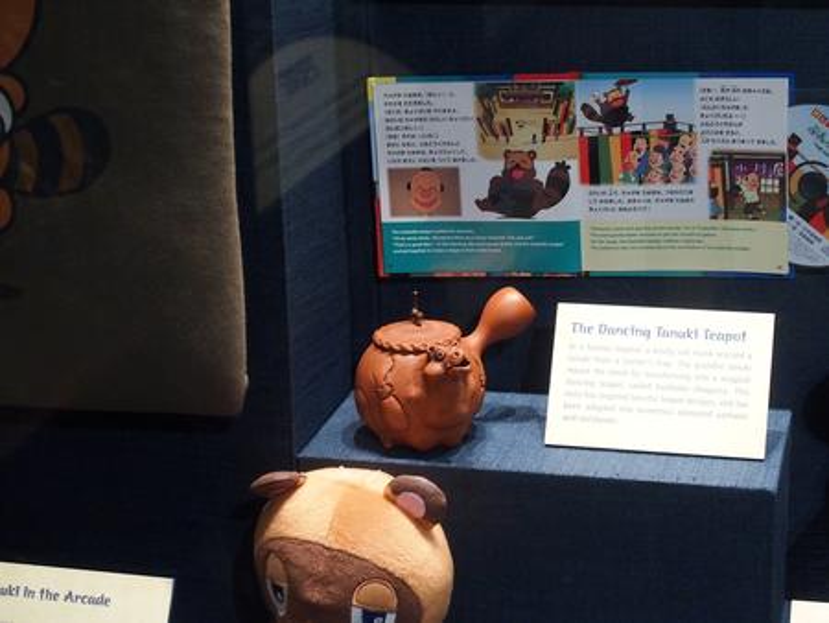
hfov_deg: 28.5
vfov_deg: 21.6
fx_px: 1629
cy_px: 312
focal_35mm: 68
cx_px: 414
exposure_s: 1/25
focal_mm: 14.5
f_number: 2.8
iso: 800
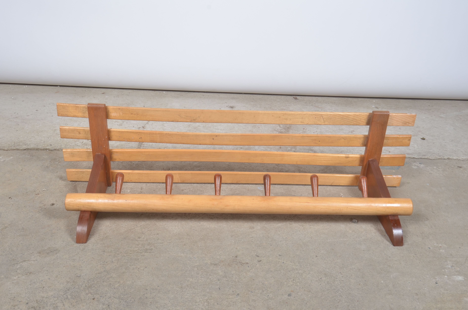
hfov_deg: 53.2
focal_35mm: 36
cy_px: 155
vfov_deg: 36.7
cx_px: 234
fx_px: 467
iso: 100
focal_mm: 24
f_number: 11
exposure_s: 1/125
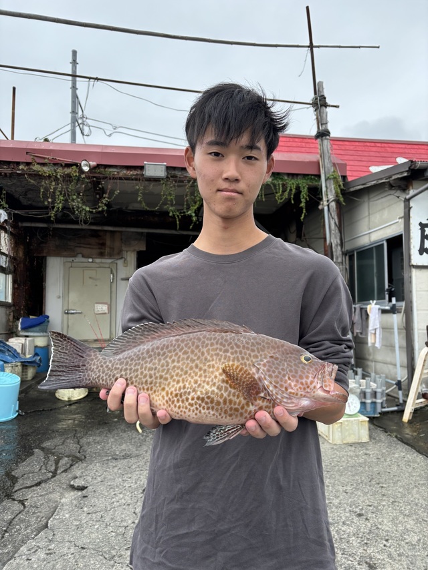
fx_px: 429
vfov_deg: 67.3
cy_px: 285
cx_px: 214
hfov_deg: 53.0
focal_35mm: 26
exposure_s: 1/742
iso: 50
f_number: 1.6
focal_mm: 5.96
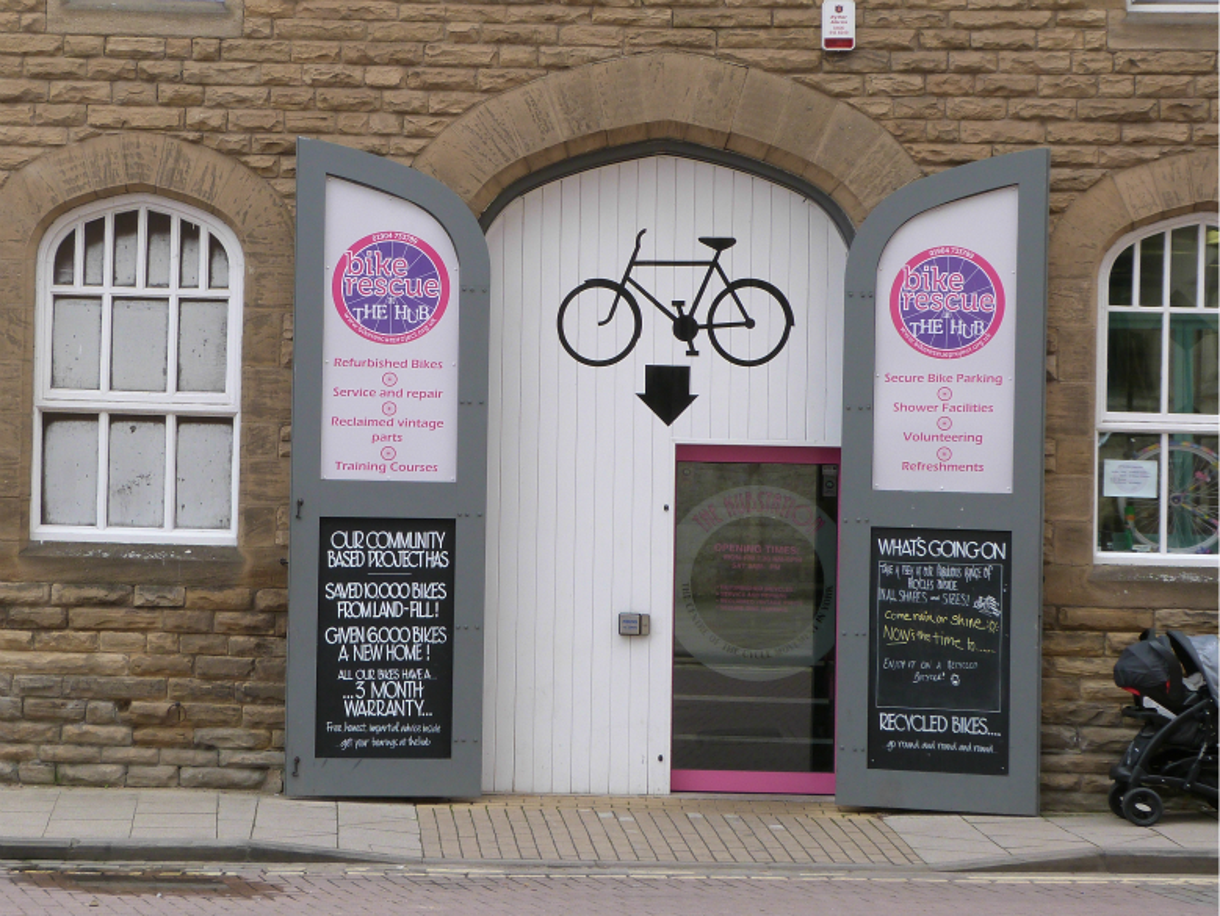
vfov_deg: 23.3
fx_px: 2221
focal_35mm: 63
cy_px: 458
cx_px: 610
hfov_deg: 30.7
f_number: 4
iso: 100
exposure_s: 1/125
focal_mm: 11.3
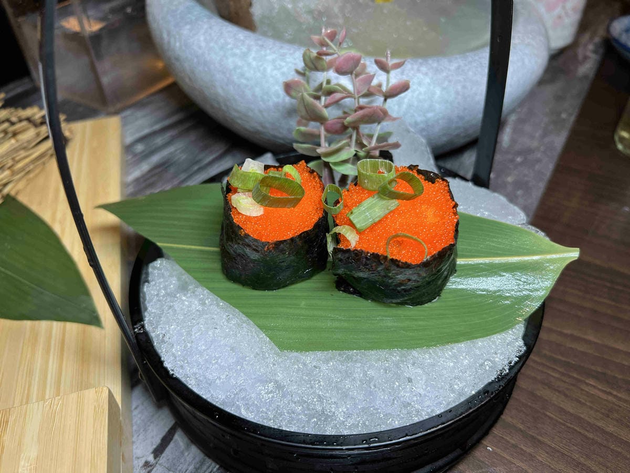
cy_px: 236
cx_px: 315
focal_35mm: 26
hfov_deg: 67.3
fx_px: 473
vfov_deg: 53.1
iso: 40
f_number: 1.5
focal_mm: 5.7
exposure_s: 1/120
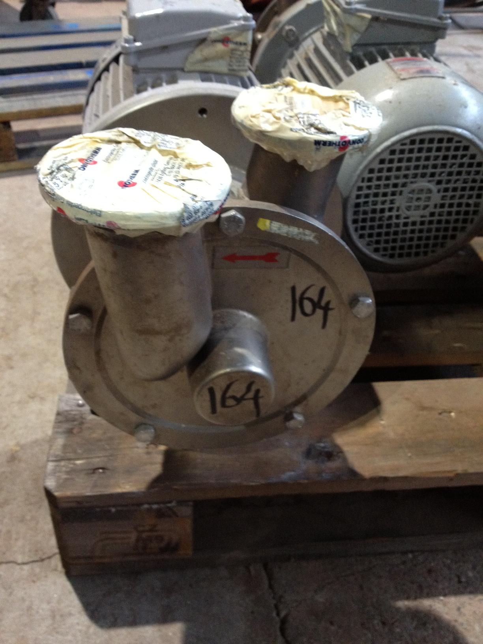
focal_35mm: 35
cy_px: 322
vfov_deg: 52.6
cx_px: 242
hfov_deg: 40.7
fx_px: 651
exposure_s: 1/20
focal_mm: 4.28
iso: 250
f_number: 2.4
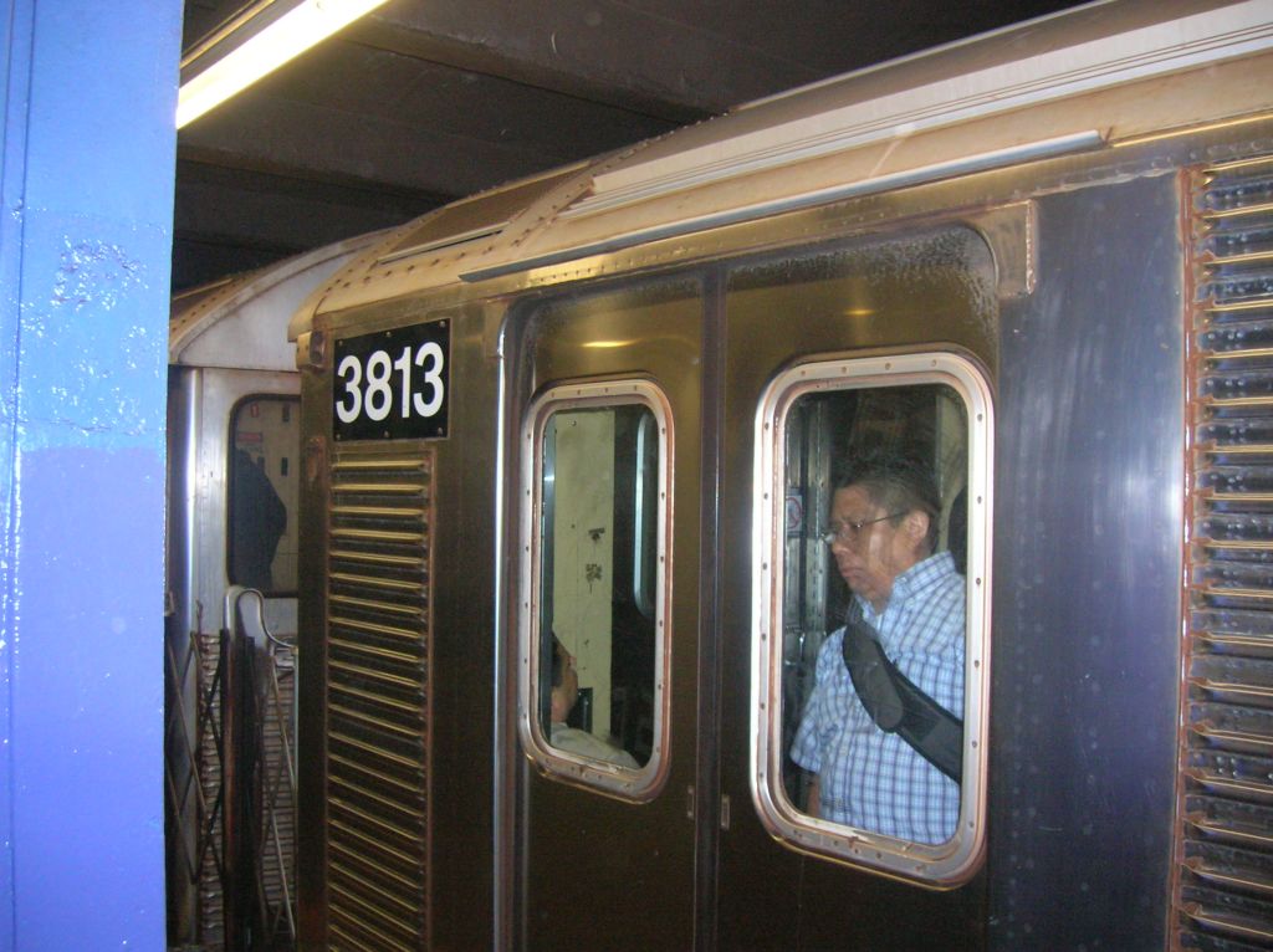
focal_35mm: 34
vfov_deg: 41.7
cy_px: 476
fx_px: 1249
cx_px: 636
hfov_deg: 54.0
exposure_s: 1/60.1
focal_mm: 5.7
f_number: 2.9
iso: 188
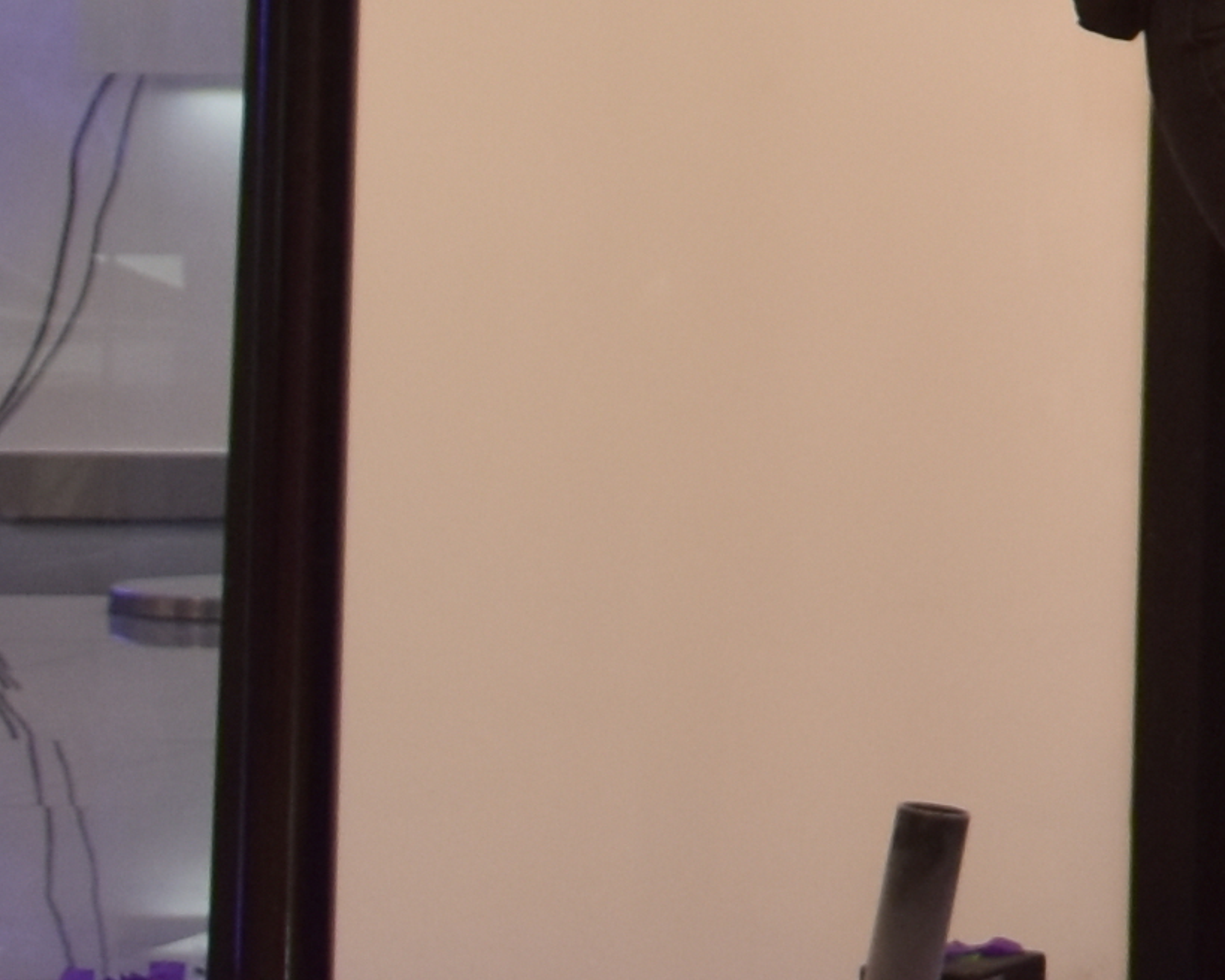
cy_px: -932
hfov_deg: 7.9
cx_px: 3424
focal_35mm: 216
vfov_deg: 6.9
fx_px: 7847
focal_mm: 21
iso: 400
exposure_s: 1/160
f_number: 3.8
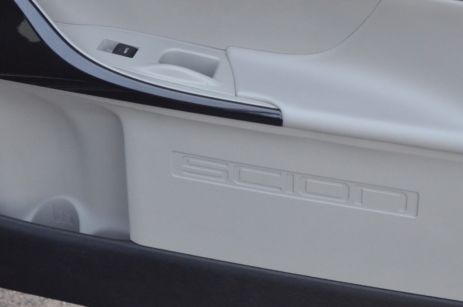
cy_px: 50
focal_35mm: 77
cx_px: 199
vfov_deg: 17.5
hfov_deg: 26.3
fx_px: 988
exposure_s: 1/125
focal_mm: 26
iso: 1600
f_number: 2.8
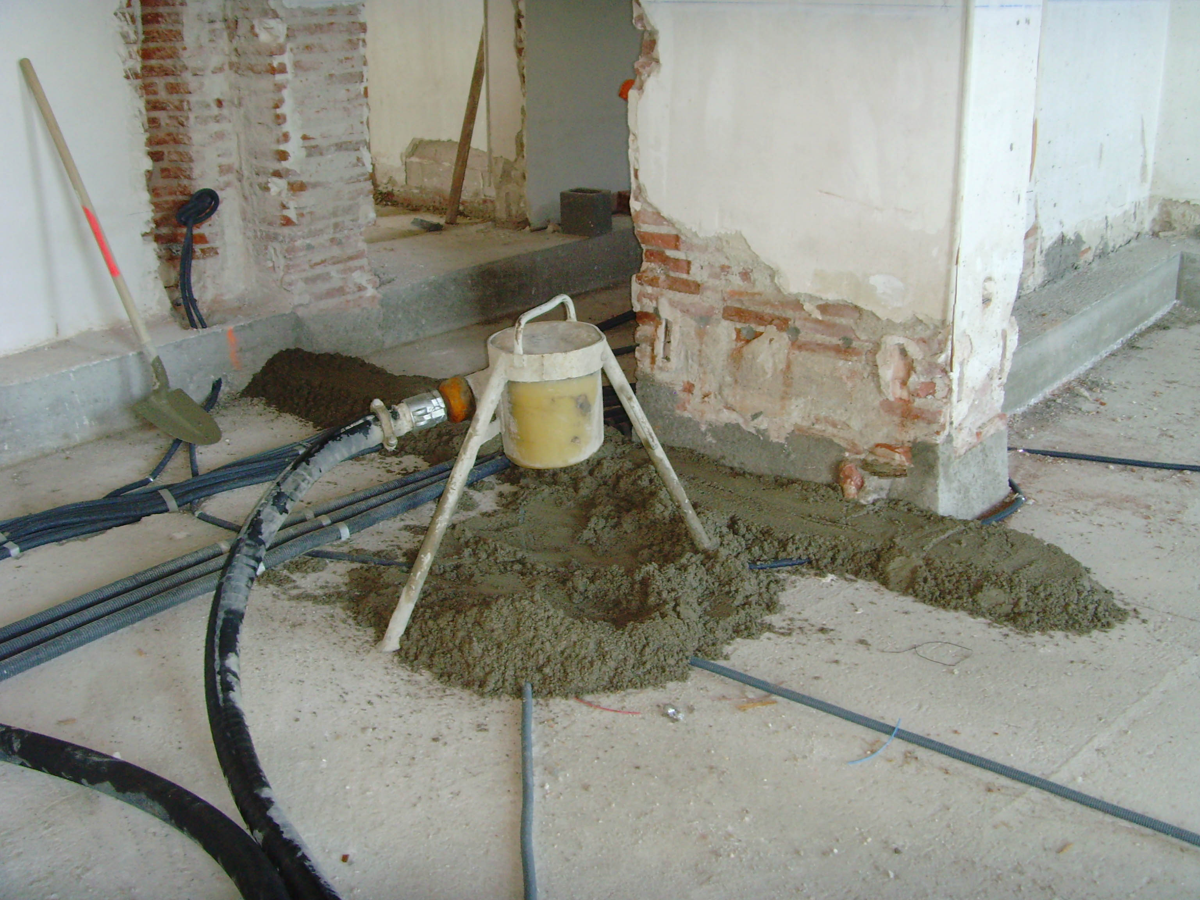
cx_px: 600
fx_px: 1352
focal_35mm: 39
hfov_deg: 47.9
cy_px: 450
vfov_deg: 36.8
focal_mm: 6.6
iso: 200
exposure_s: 1/45
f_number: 3.5
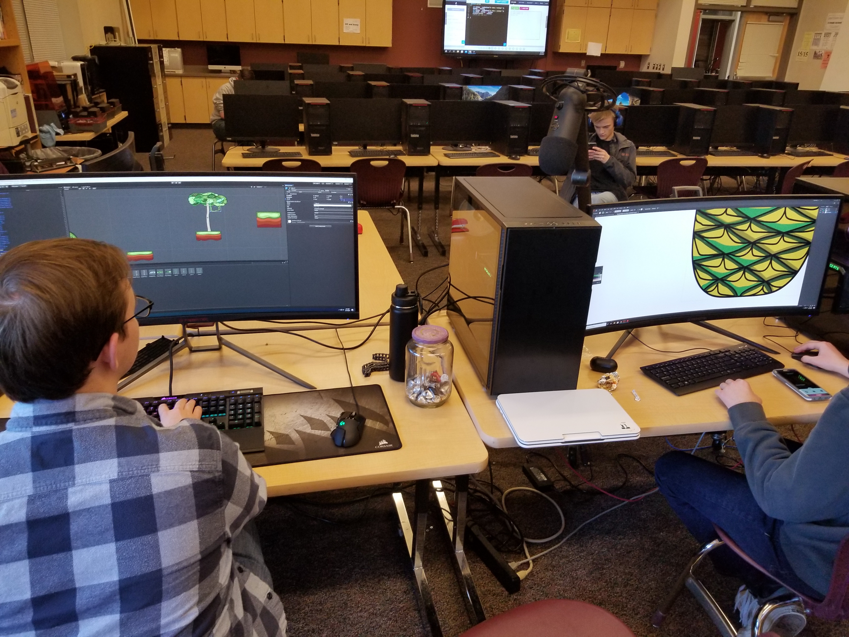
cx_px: 424
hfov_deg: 67.3
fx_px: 638
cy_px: 318
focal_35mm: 26
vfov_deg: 53.1
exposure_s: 1/60
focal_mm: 4.25
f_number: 1.7
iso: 160
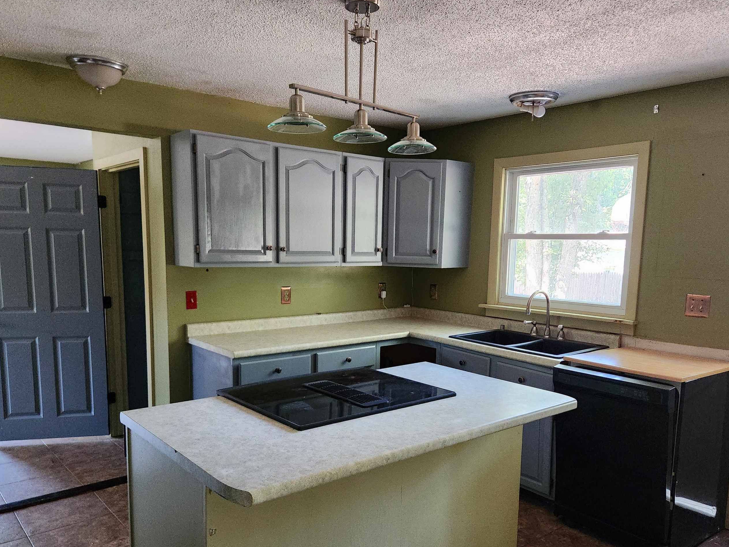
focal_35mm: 28
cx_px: 370
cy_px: 325
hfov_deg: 63.4
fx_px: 590
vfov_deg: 49.5
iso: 1000
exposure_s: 1/120
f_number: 1.8
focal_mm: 5.4
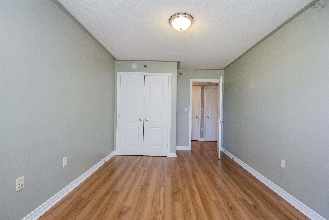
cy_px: 110
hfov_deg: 100.4
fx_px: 137
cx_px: 164
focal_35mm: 15
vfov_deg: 77.3
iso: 800
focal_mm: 10
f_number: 6.3
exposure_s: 1/60
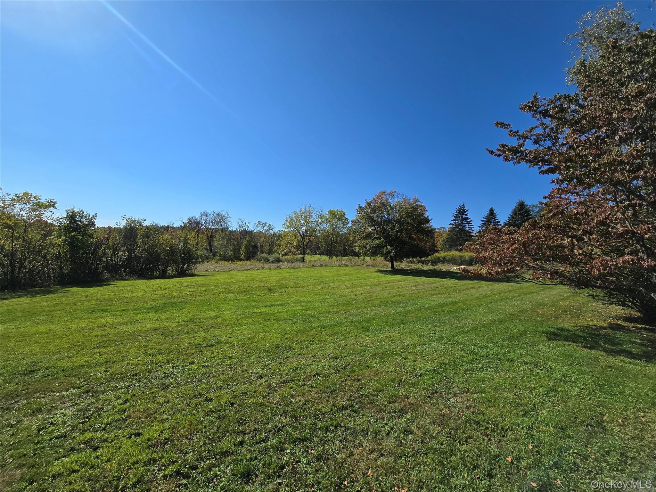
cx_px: 328
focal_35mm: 13
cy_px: 246
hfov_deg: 106.2
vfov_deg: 89.9
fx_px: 246
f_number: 2.2
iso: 50
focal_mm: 2.2
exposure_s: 1/3363
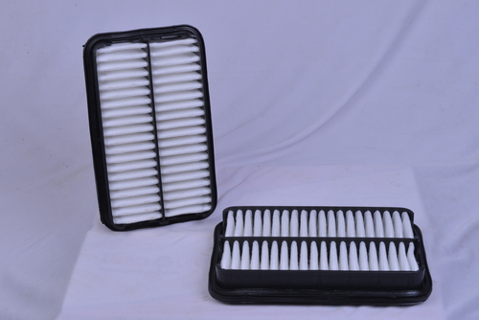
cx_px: 240
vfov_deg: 19.5
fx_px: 932
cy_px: 160
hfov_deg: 28.8
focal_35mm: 70
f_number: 22
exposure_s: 1/125
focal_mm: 70
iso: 100
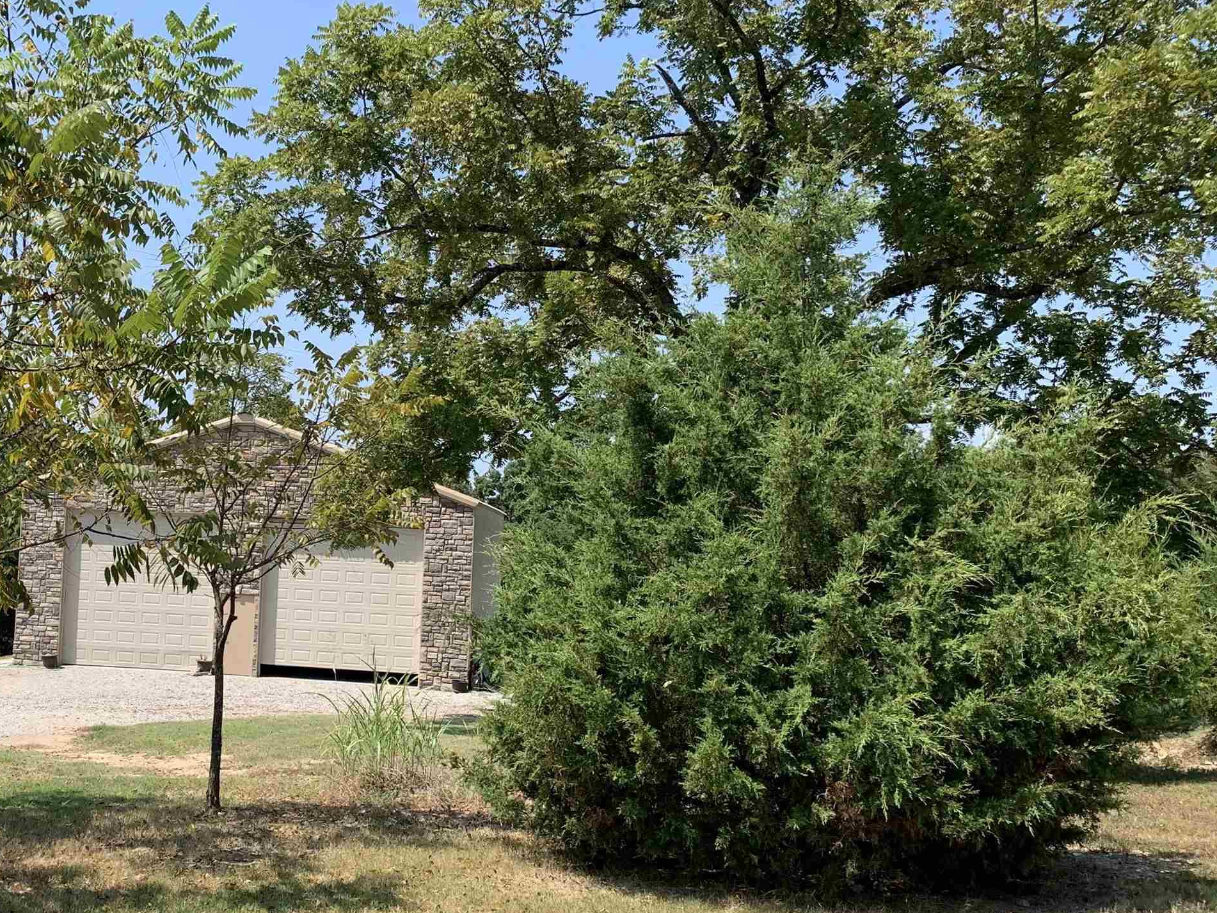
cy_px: 531
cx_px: 268
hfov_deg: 43.0
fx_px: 1476
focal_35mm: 42
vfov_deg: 34.3
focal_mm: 4.25
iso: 25
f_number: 1.8
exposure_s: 1/1387
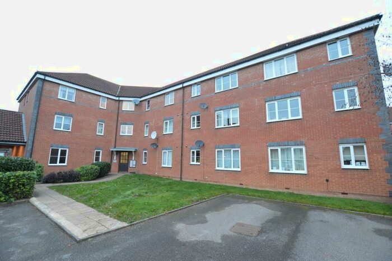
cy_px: 130
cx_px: 196
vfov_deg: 77.3
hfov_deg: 100.4
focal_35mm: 15
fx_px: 163
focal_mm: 10
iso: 3200
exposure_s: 1/80
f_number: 4.5
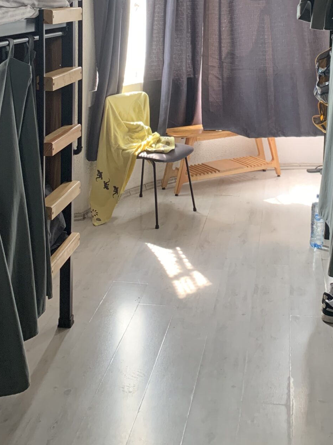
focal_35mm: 53
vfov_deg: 34.9
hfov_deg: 27.4
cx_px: 217
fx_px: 680
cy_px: 82
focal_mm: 4.25
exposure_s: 1/65
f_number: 1.8
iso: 100
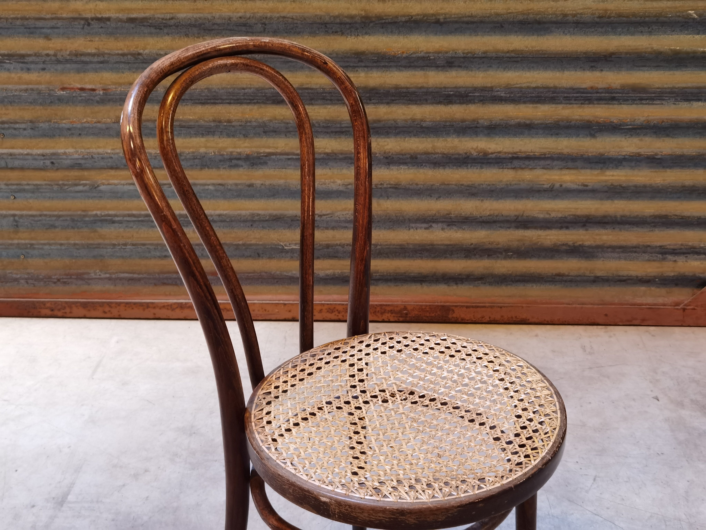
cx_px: 353
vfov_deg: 32.2
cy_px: 265
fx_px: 918
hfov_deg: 42.1
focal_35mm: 45
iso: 400
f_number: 1.9
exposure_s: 1/33.3
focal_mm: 6.71
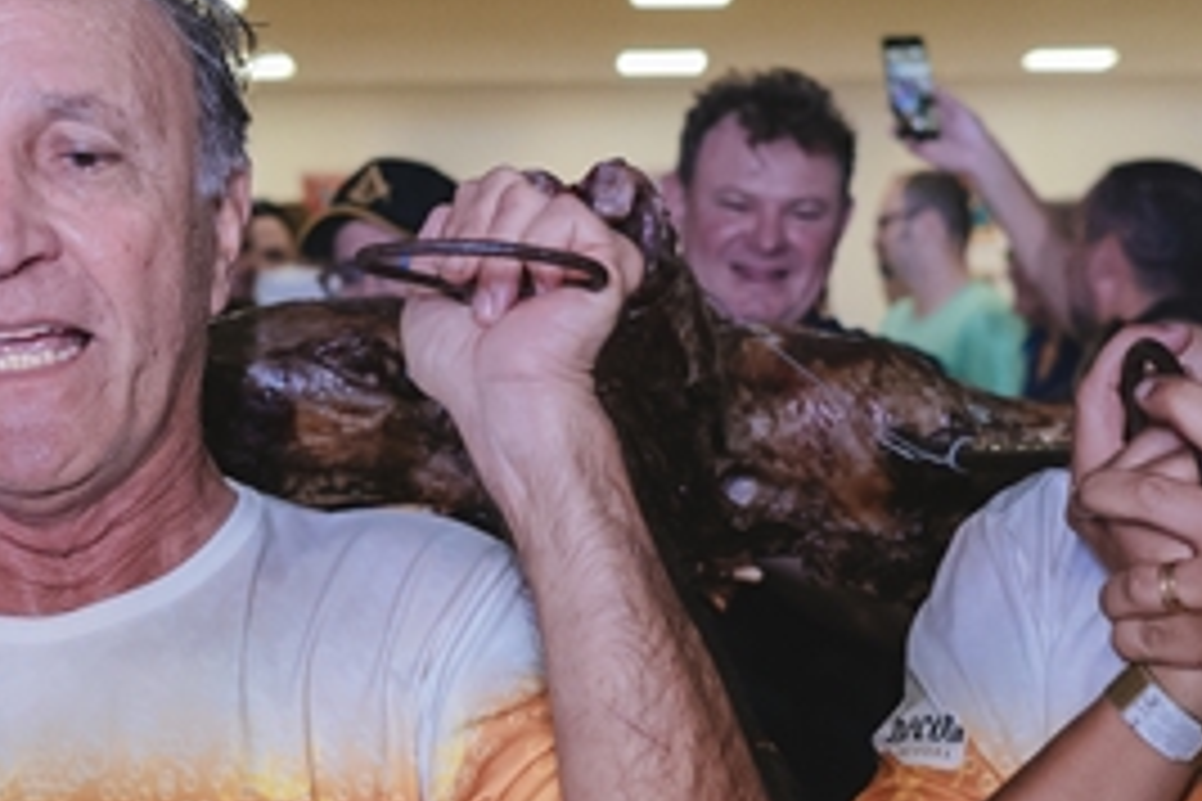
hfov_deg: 20.4
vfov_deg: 13.7
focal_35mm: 100
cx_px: 567
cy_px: 502
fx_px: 3339
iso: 2500
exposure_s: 1/500
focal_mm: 24
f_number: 2.5
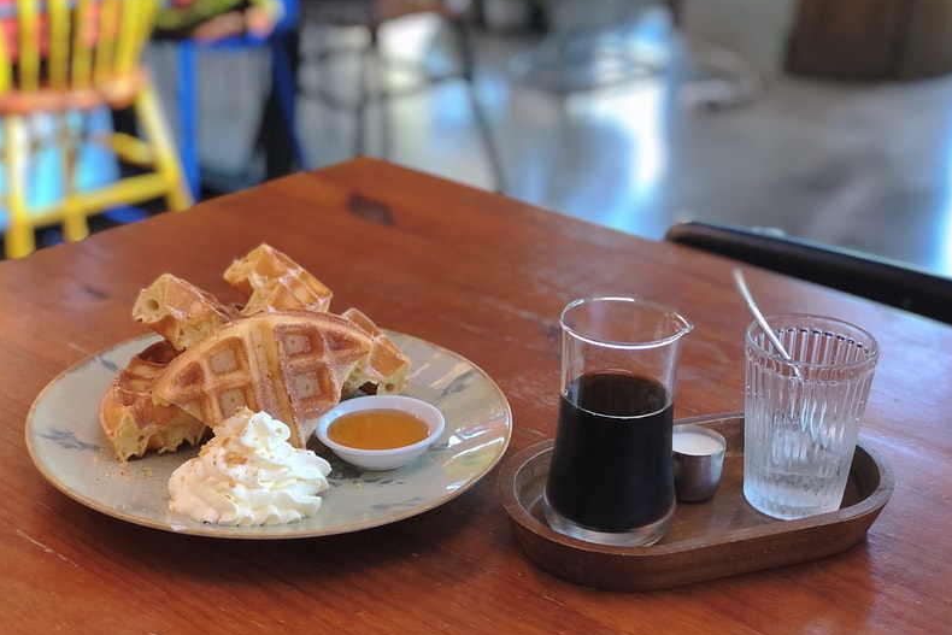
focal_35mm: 60
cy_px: 336
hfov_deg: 33.4
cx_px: 480
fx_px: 1587
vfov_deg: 22.6
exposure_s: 1/30
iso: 125
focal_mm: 6.6
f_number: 2.8
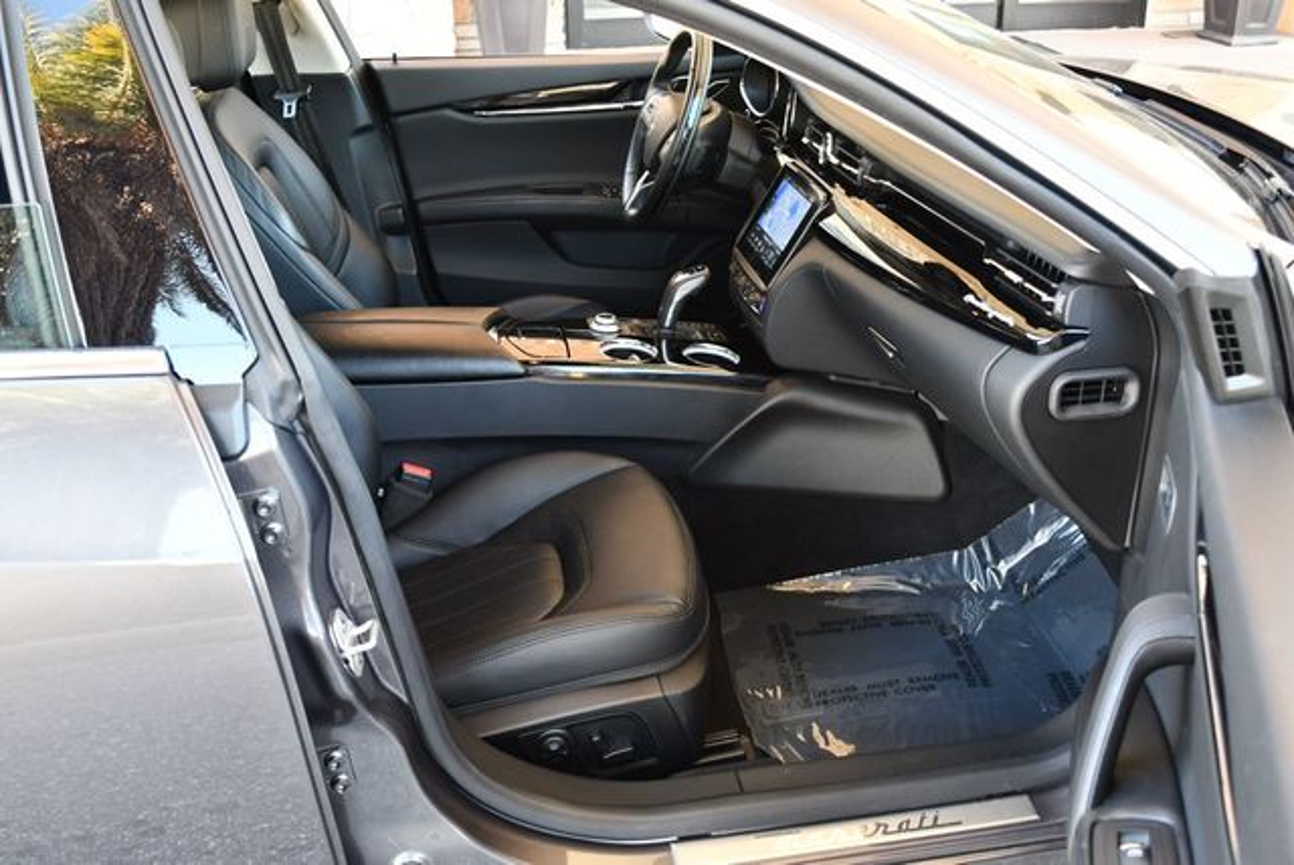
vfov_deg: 36.9
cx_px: 647
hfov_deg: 53.1
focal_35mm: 36
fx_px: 1295
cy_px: 432
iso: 900
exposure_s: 1/125
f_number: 3.5
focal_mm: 18
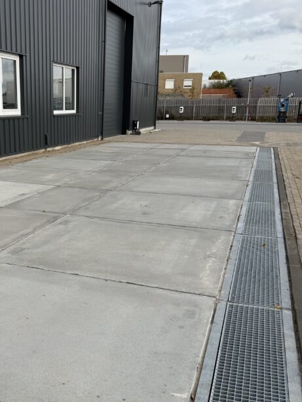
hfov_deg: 34.9
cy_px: 230
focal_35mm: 40
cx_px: 63
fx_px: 465
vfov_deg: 46.6
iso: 80
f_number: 1.78
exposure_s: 1/3584
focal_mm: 6.76
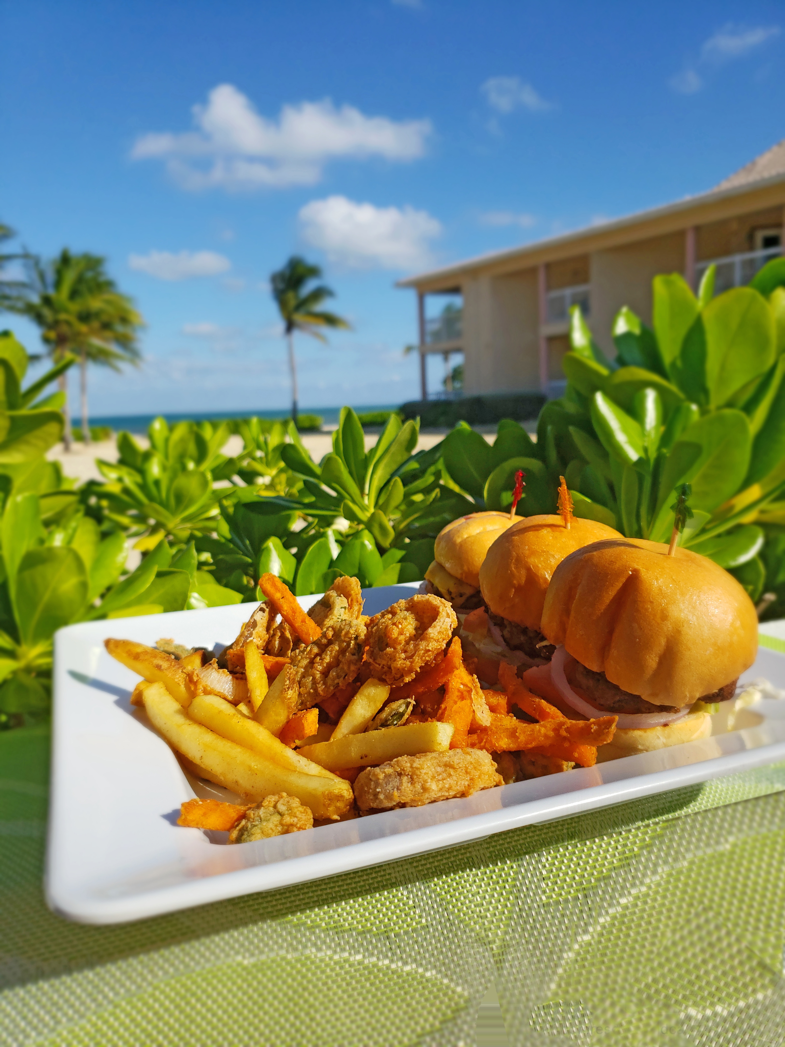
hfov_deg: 53.1
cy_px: 524
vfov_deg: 67.3
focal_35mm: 26
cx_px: 392
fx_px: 786
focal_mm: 4.3
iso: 50
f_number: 1.5
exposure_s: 1/3644
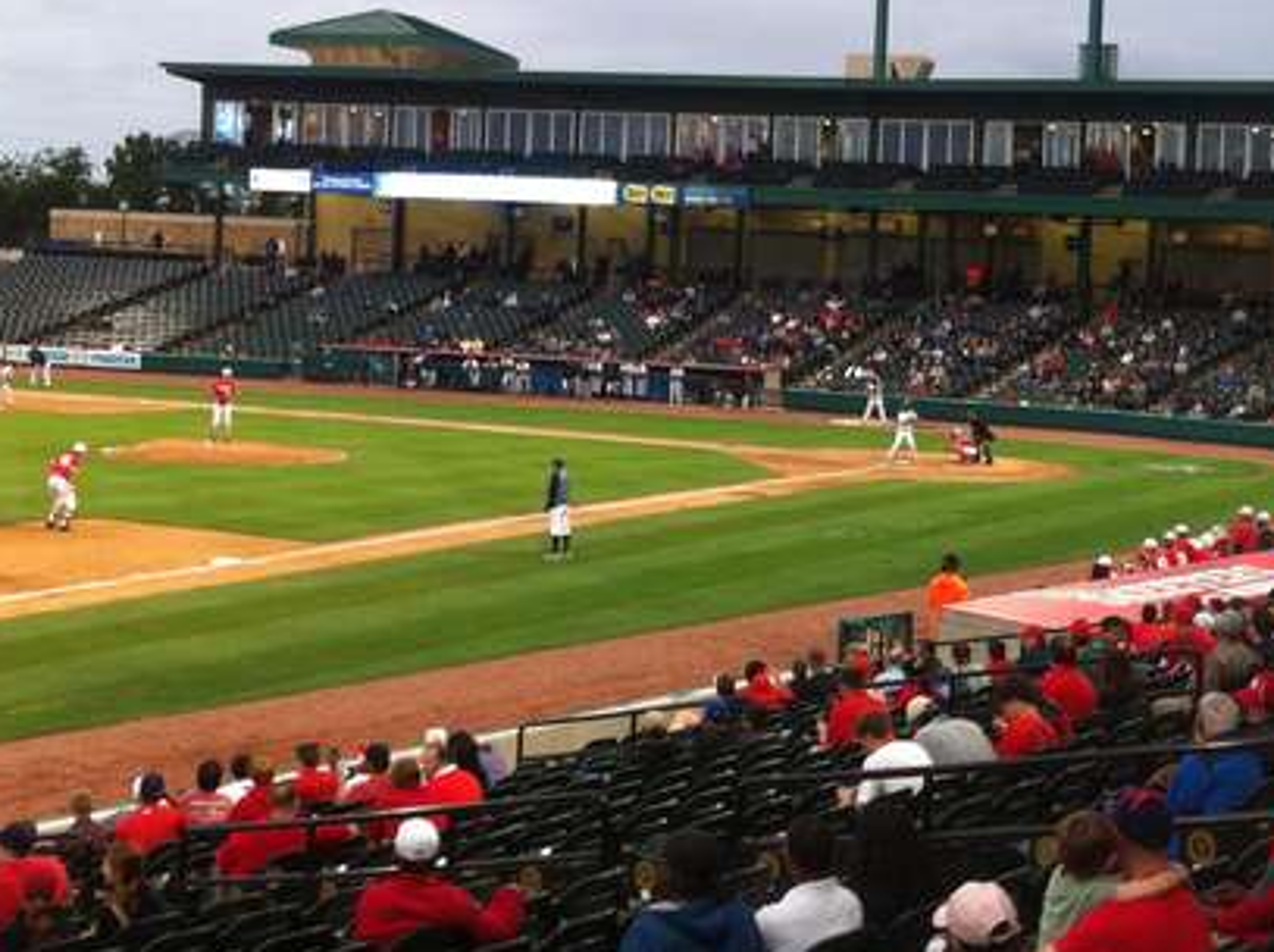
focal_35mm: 66
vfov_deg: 22.1
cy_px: 285
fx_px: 2425
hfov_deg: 29.1
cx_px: 917
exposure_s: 1/30
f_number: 2.8
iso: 100
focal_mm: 3.85
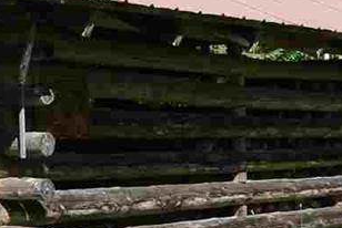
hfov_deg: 17.4
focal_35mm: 114
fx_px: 1084
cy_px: 12
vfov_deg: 11.9
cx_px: -24
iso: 80
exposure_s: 1/320
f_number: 4
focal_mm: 5.61
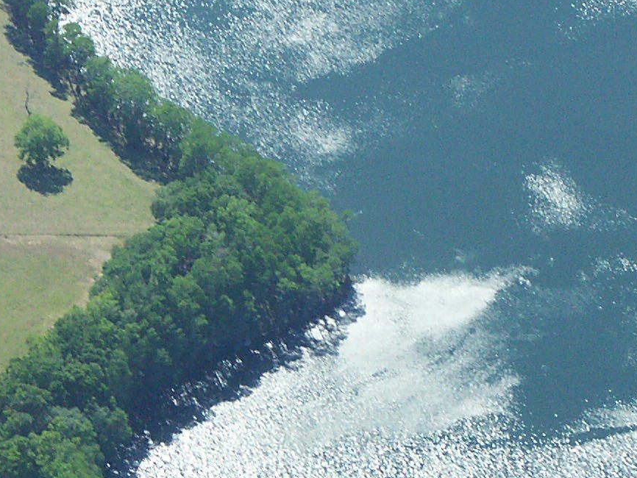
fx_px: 6093
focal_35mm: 331
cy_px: 243
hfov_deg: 6.0
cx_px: 405
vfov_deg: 4.5
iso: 100
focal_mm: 27.79
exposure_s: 1/400
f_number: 6.3
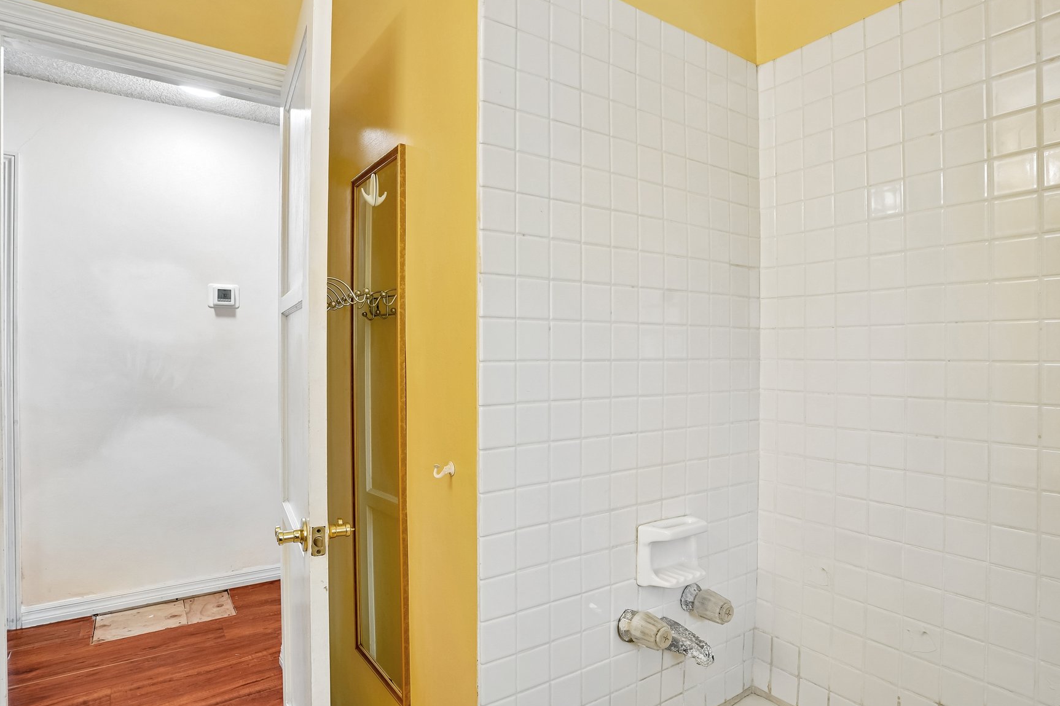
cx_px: 540
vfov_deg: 64.5
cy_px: 365
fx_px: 559
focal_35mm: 19
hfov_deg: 86.9
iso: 400
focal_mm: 16
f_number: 8
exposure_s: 1/8
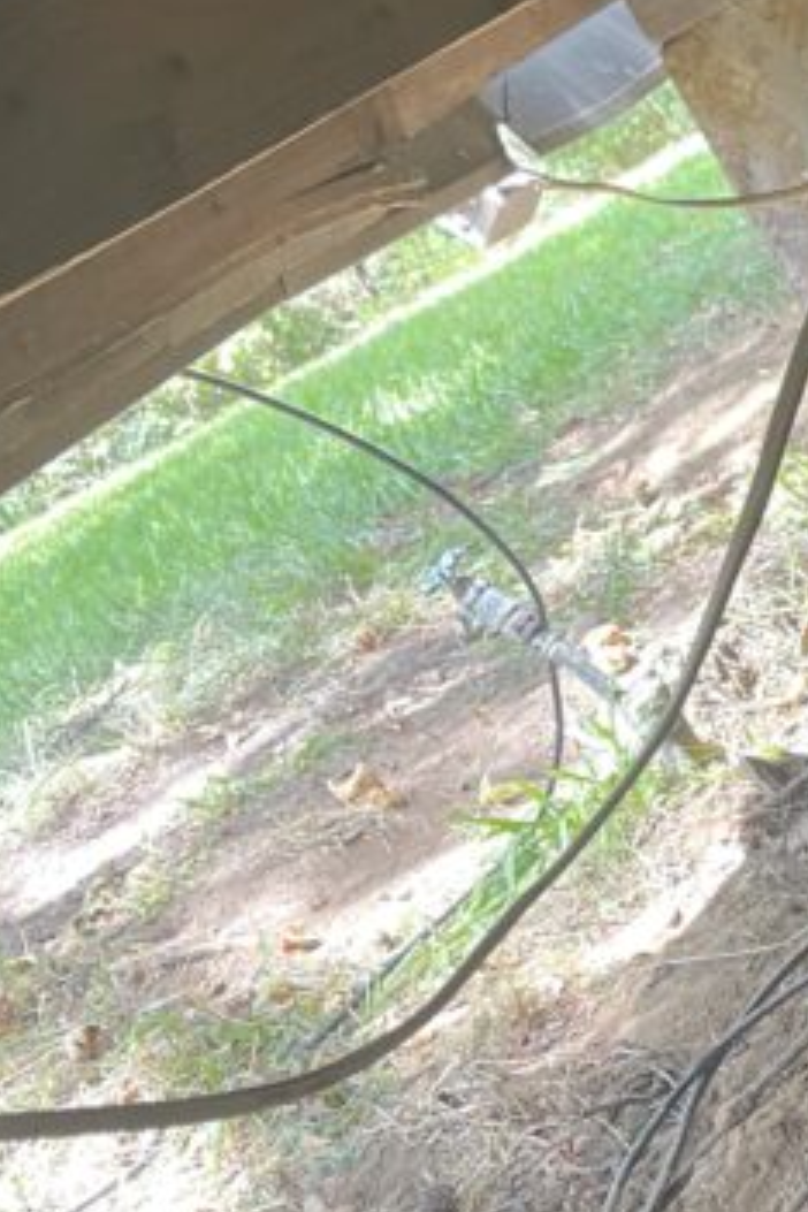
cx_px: 1022
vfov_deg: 25.7
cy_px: 680
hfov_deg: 16.4
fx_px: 2659
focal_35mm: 79
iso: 100
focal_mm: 5.1
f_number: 1.6
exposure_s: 1/121
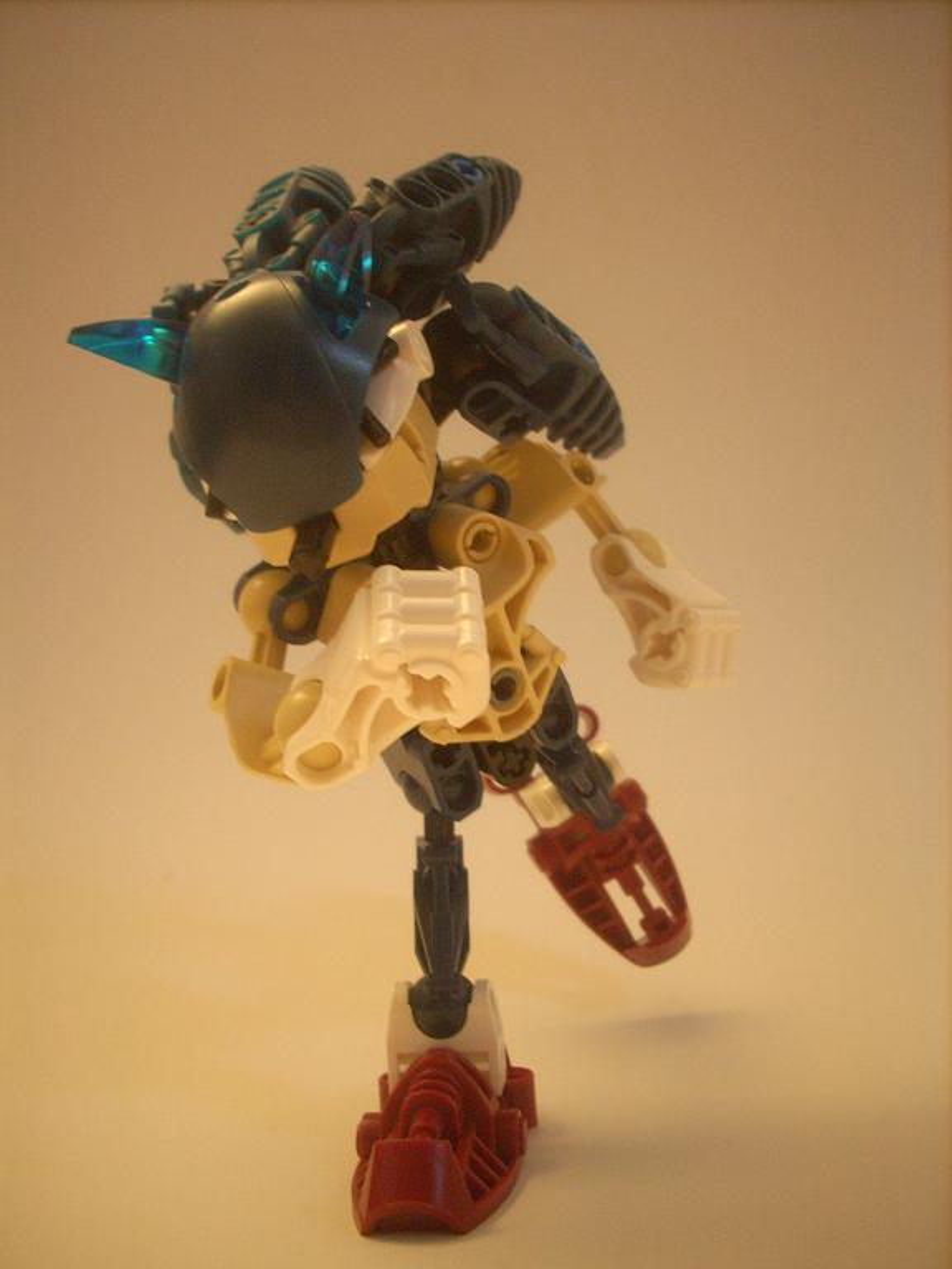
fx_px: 1357
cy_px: 634
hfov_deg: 38.7
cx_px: 476
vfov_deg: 50.1
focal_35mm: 37
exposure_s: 1/5.4
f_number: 2.8
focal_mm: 6.2
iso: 200
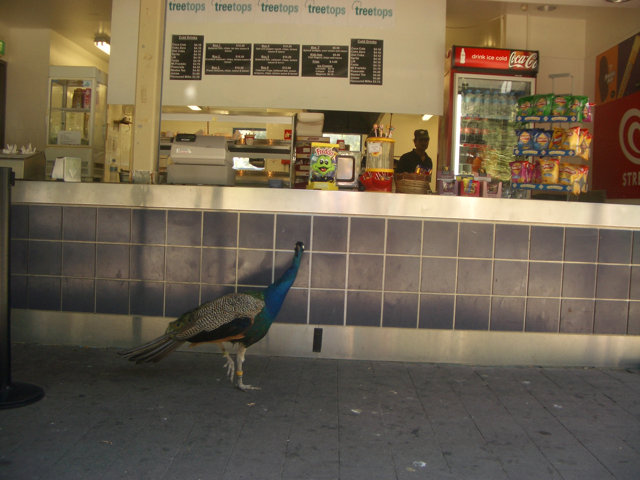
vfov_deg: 40.7
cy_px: 240
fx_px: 647
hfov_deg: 52.6
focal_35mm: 35
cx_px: 320
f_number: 2.6
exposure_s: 1/80
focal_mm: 5.8
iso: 50
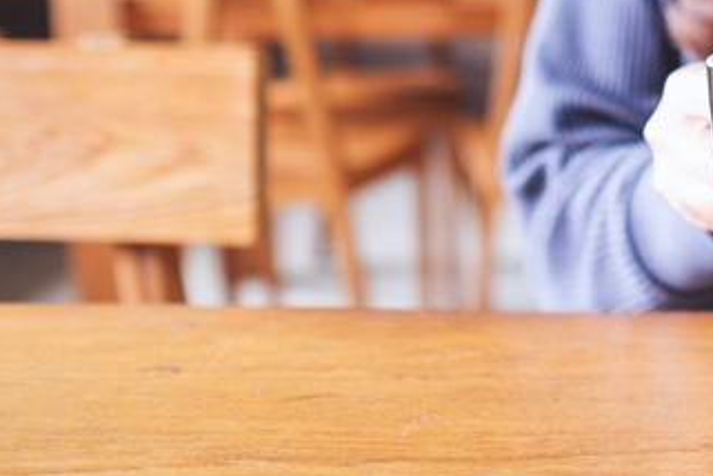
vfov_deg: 17.1
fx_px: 1565
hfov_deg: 24.2
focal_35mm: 79
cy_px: 80
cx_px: 762
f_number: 2
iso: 200
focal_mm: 23
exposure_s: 1/60
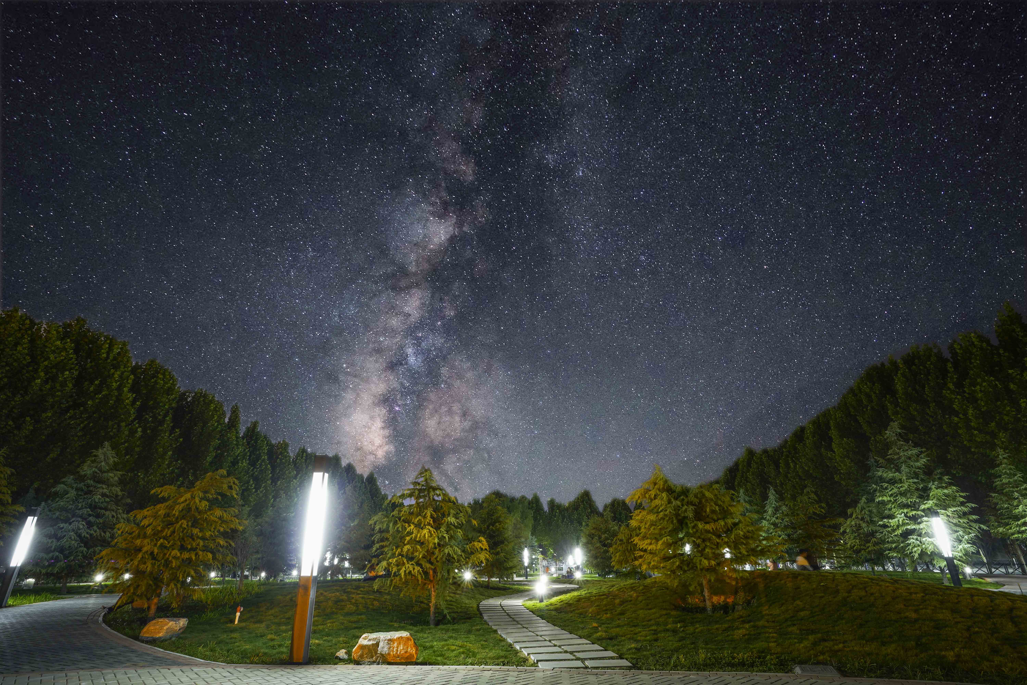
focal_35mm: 17
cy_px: 342
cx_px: 514
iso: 125
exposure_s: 30
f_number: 11
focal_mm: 17
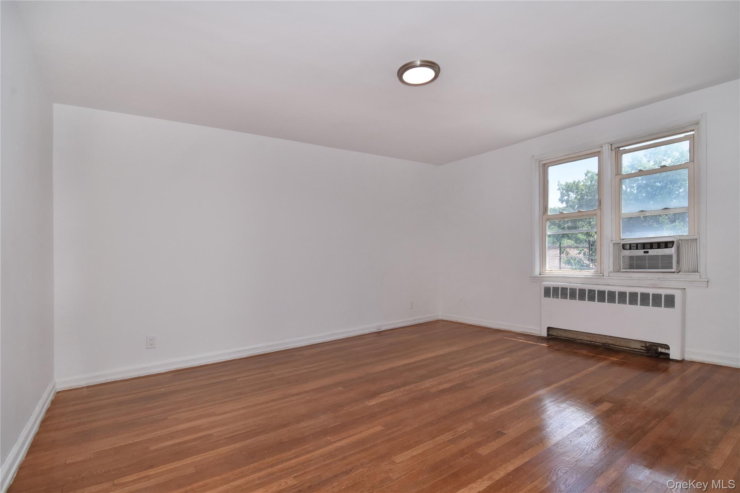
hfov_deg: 95.0
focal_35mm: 16
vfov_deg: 72.0
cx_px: 370
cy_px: 246
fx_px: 339
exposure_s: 1/160
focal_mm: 11
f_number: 11
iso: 500
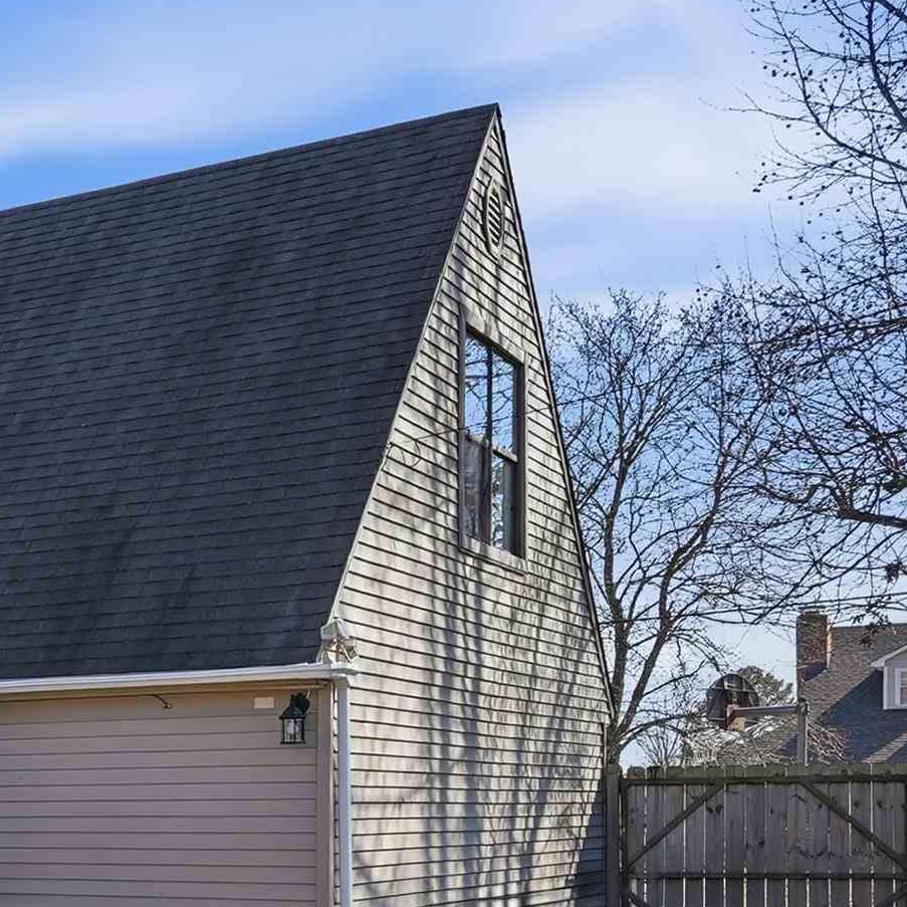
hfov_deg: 20.6
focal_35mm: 66
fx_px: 1969
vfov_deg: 25.2
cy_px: 806
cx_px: -590
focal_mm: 23.5
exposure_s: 1/1600
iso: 250
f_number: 9
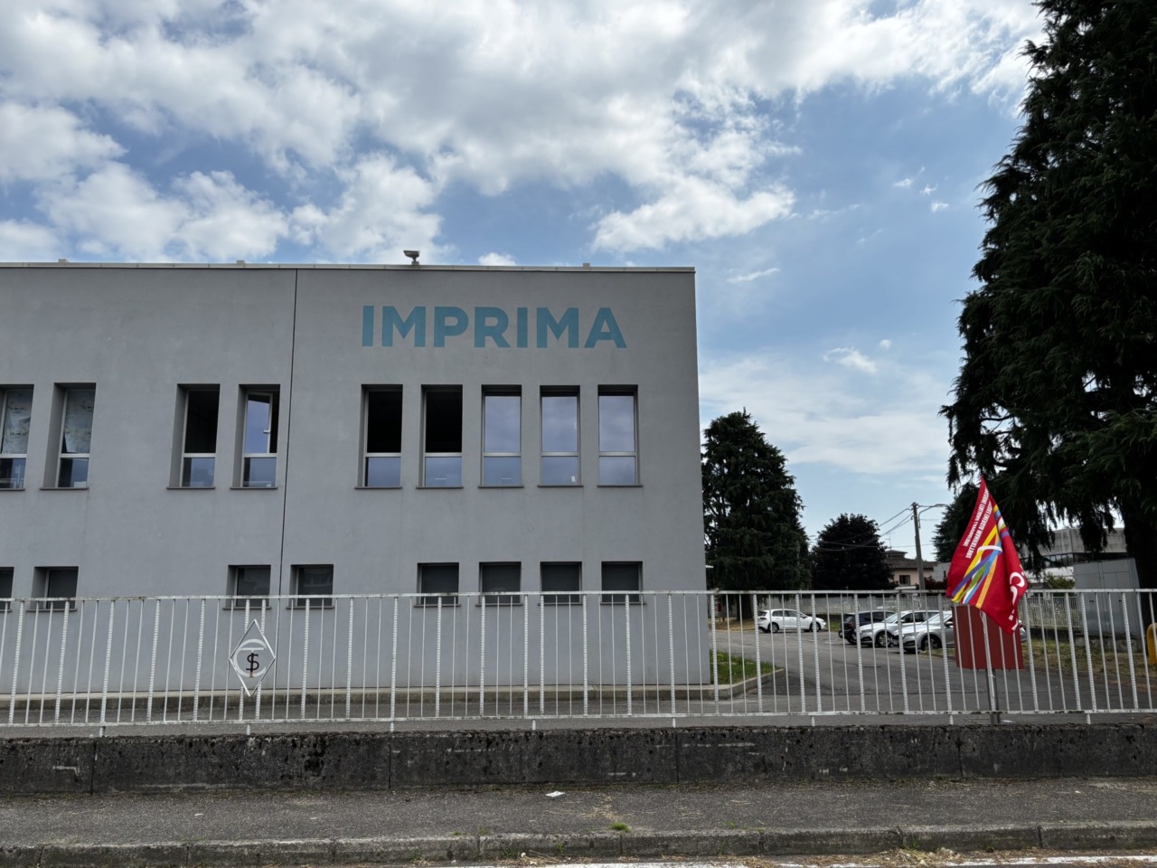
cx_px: 578
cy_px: 434
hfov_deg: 67.3
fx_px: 869
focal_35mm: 26
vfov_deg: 53.1
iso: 50
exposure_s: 1/4630
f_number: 1.6
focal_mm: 5.96
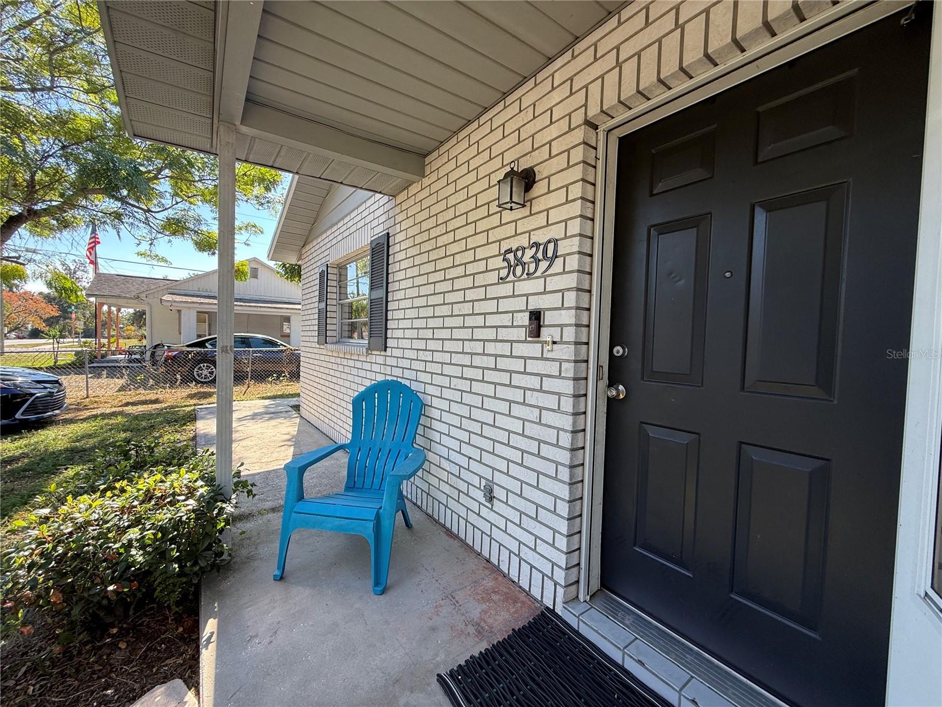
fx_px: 381
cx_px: 471
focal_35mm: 14
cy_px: 354
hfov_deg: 102.1
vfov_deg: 85.7
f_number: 2.2
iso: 50
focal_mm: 2.22
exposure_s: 1/212
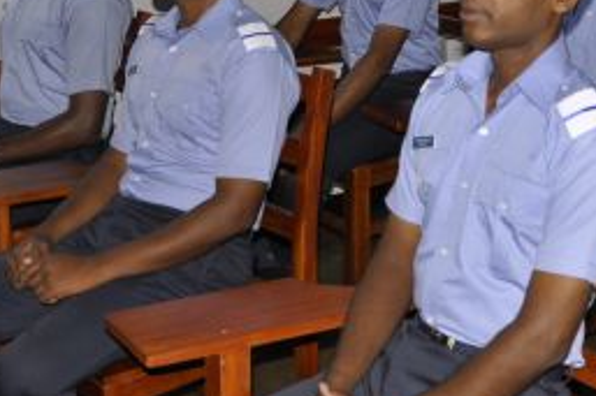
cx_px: 457
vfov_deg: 16.0
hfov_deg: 23.9
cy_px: 37
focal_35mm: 84
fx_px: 1390
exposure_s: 1/80
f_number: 4
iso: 400
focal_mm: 24
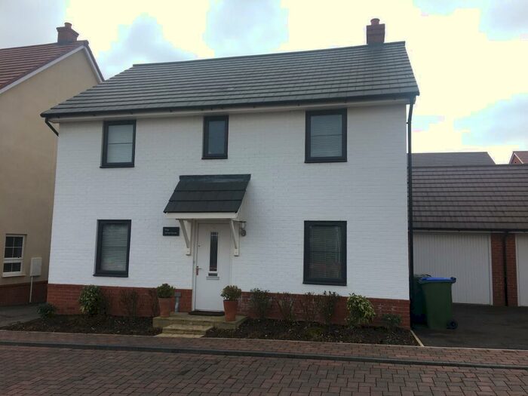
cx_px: 264
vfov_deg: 48.2
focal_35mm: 29
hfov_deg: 61.7
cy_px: 198
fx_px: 442
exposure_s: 1/785
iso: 25
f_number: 2.2
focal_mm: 4.15
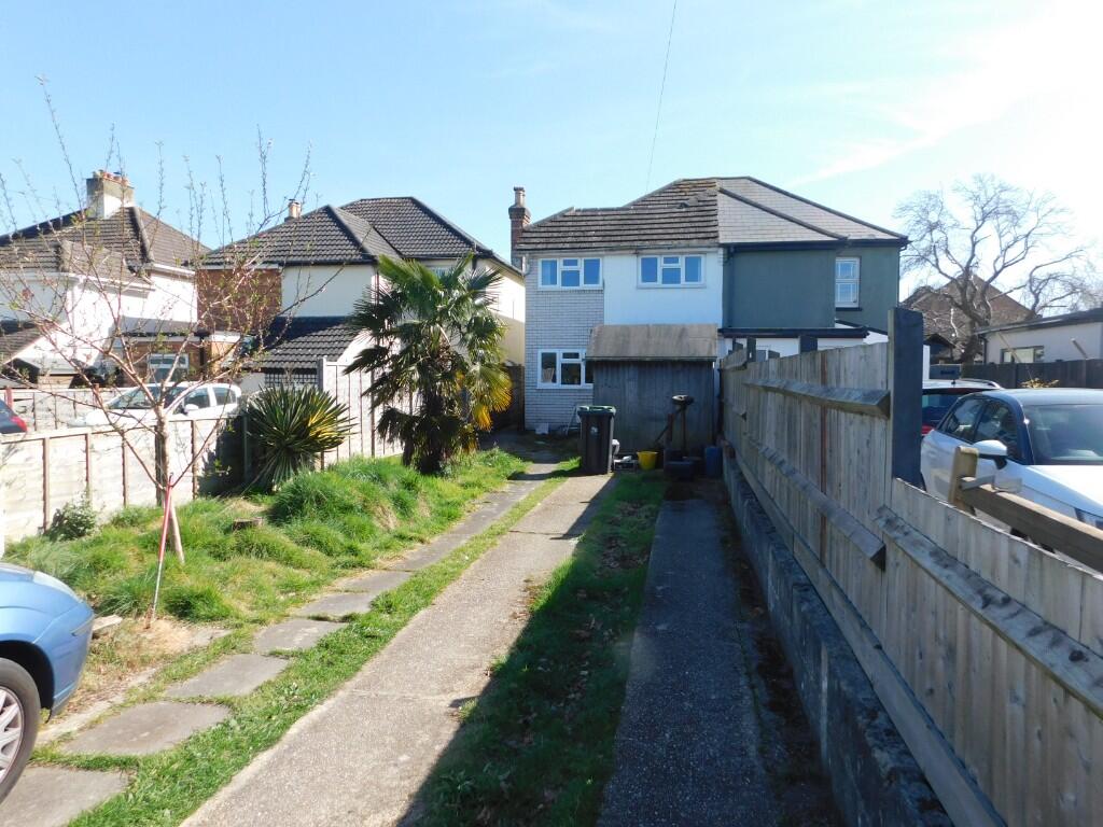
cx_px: 552
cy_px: 414
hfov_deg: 73.9
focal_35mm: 23
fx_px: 733
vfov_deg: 58.9
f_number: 3
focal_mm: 4
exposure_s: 1/800
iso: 125
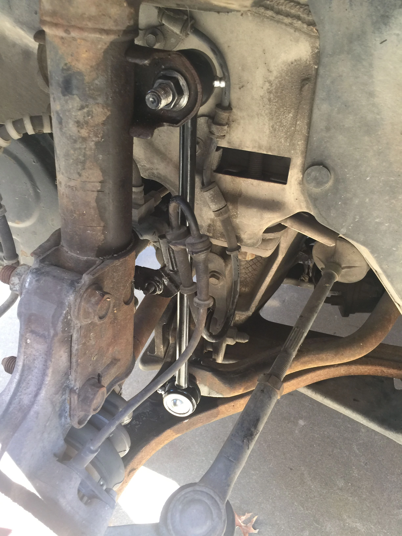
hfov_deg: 48.2
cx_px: 201
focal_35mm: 29
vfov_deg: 61.7
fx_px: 449
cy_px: 268
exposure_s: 1/15
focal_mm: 4.15
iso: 40
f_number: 2.2
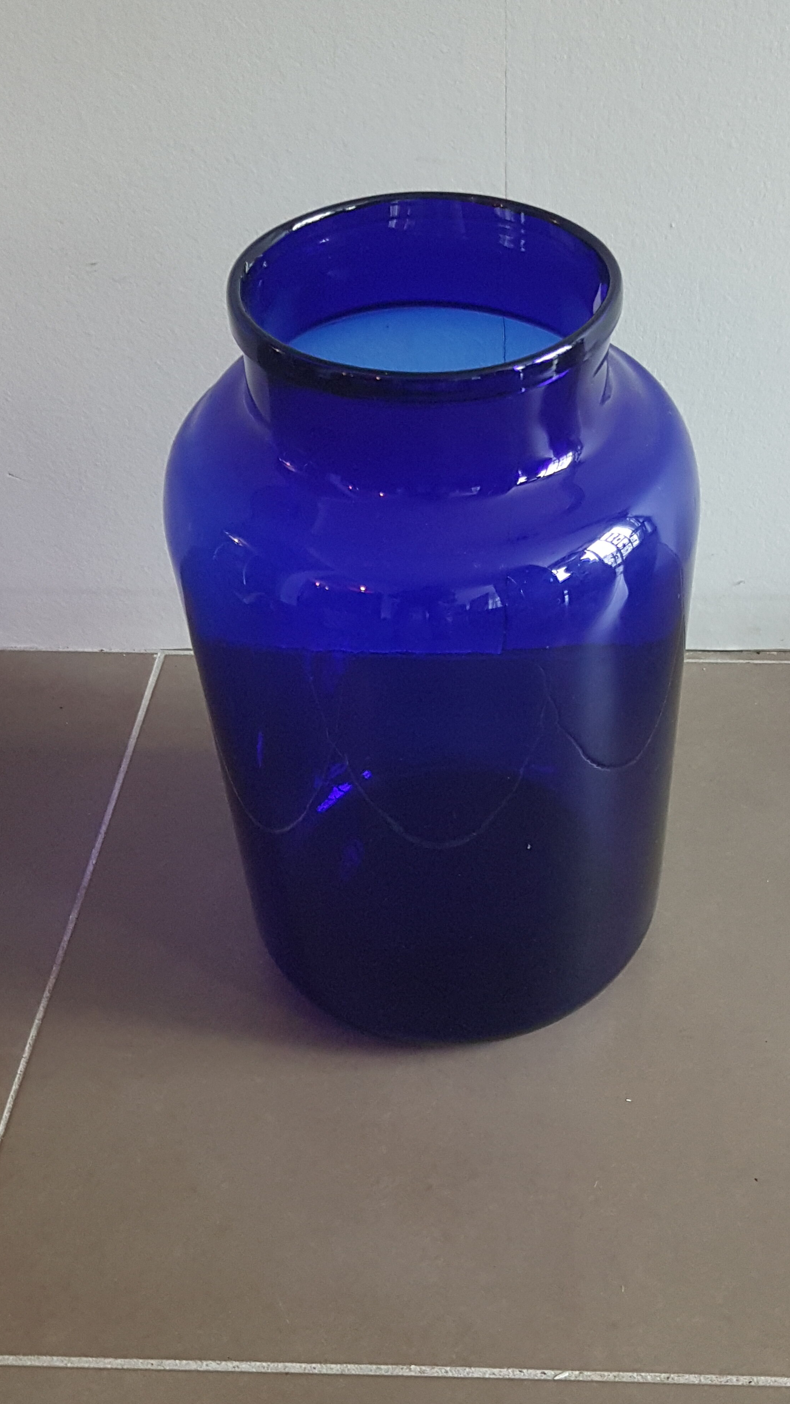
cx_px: 503
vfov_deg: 66.1
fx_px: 1080
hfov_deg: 39.9
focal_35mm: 29
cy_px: 703
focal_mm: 4.2
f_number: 1.7
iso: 160
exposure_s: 1/50
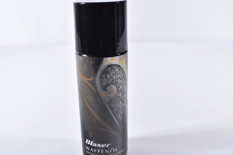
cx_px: 114
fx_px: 278
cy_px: 88
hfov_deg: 45.4
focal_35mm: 43
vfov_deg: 31.1
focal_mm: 24
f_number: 5
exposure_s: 1/40
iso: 640
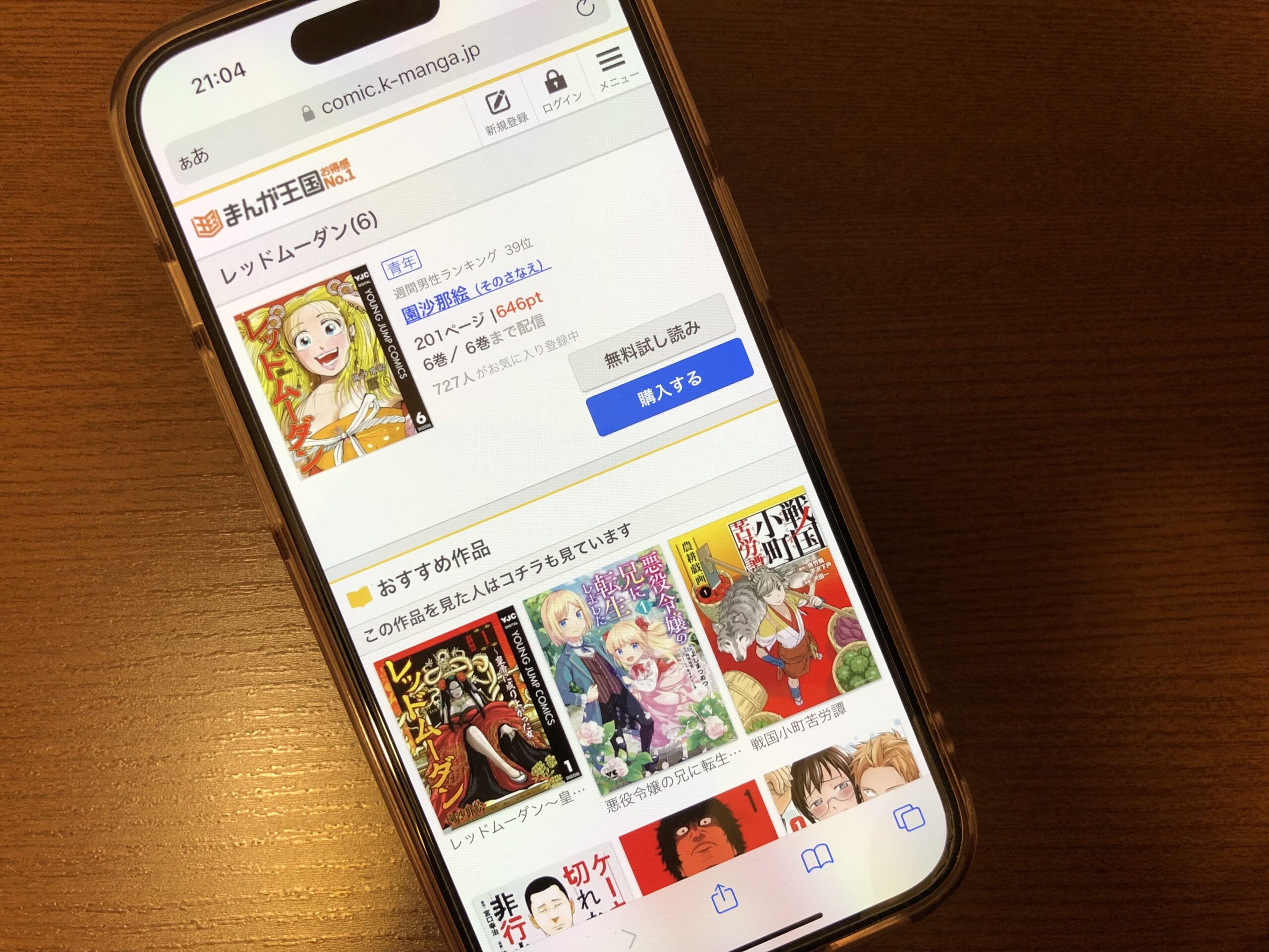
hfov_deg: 63.4
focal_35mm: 28
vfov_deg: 49.7
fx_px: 1026
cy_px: 476
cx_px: 634
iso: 40
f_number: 1.8
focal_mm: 3.99
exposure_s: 1/20
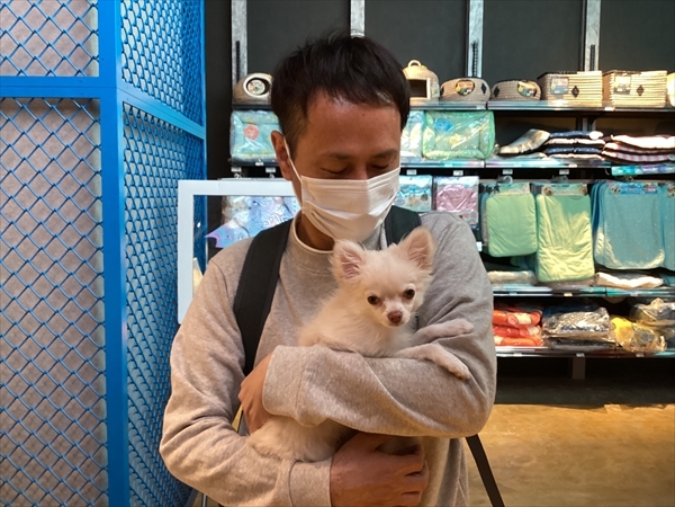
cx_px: 338
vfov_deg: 45.4
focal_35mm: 31
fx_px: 604
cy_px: 254
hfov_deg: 58.4
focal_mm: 3.3
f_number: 2.4
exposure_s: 1/60
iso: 250
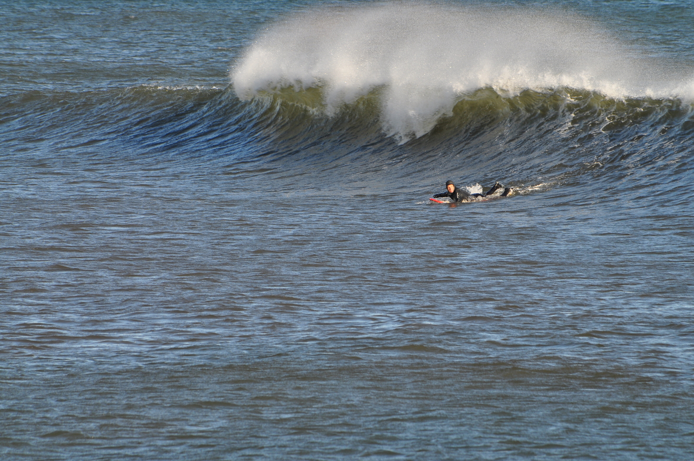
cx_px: 347
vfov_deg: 3.0
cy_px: 230
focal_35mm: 450
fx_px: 8665
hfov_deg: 4.6
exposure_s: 1/250
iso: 200
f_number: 10
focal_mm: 300
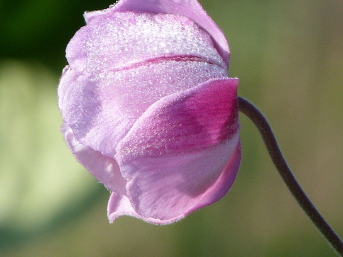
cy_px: 109
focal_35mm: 938
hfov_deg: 2.1
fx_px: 9296
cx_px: 163
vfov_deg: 1.6
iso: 100
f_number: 5.6
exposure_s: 1/250
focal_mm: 108
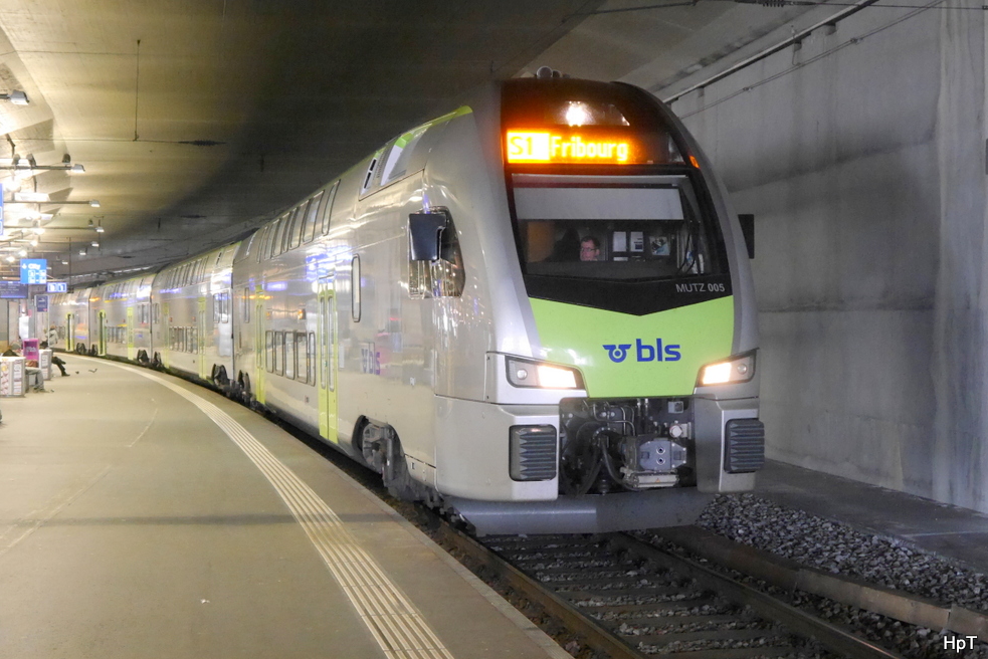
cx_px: 499
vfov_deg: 24.6
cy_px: 296
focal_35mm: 55
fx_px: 1510
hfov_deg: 36.2
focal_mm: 26
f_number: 4.7
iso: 3200
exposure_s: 1/25
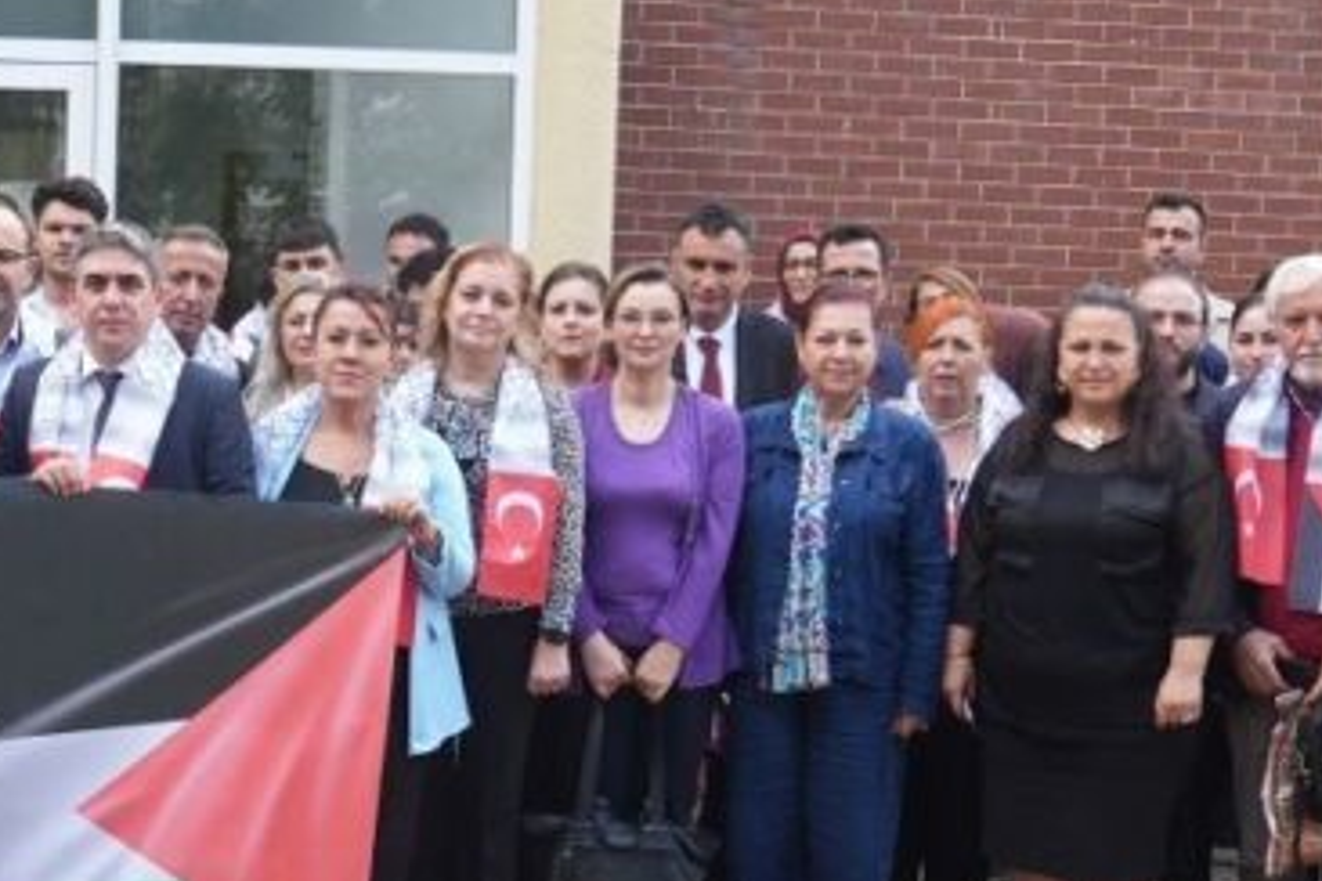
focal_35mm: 84
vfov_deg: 16.2
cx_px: -25
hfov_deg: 23.1
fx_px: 3084
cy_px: 598
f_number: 3.2
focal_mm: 24
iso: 400
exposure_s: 1/800
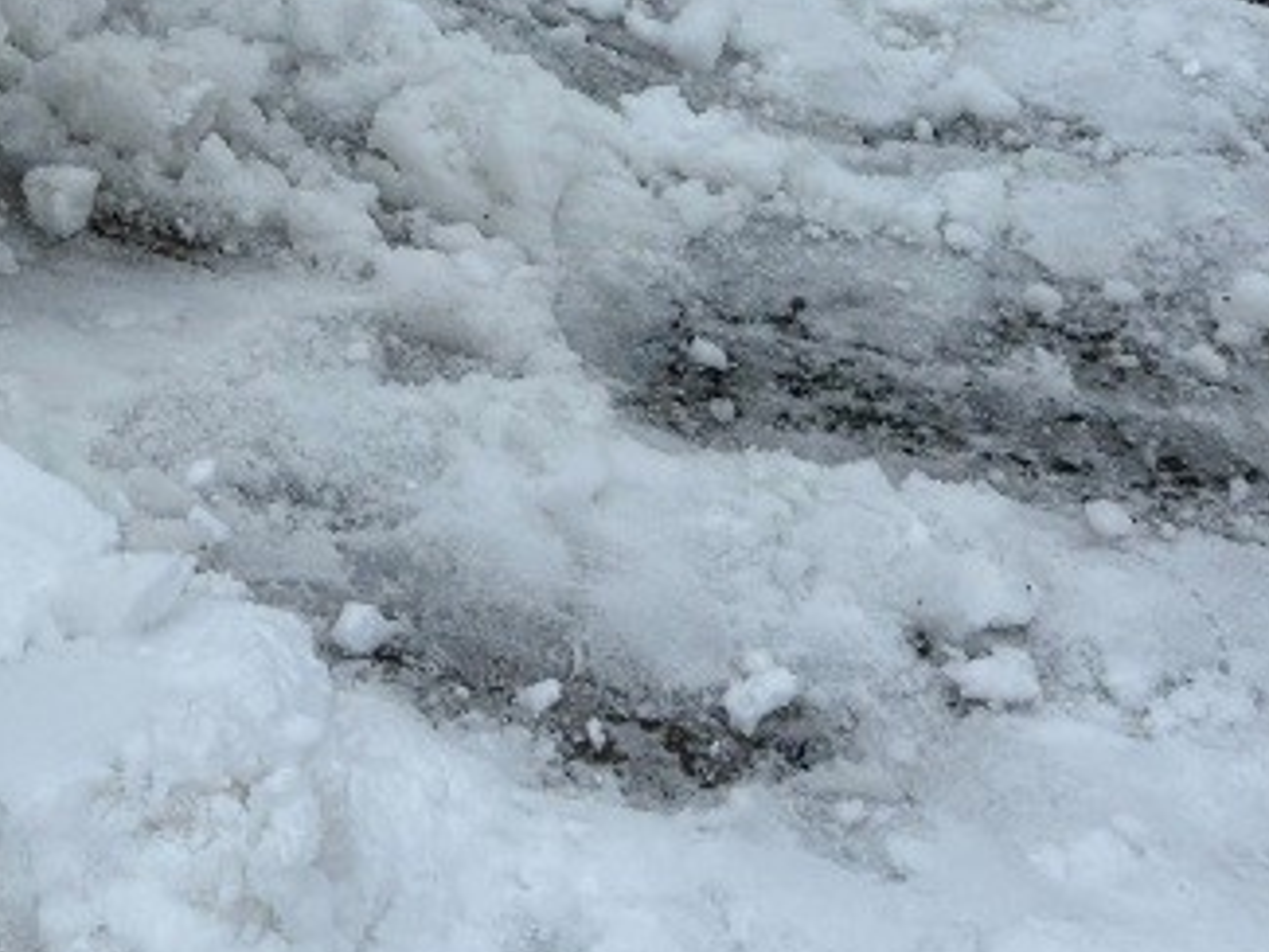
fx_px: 3007
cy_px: -304
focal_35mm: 82
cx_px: -141
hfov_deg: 22.4
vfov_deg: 16.9
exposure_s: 1/4444
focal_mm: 5.7
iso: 50
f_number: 1.5
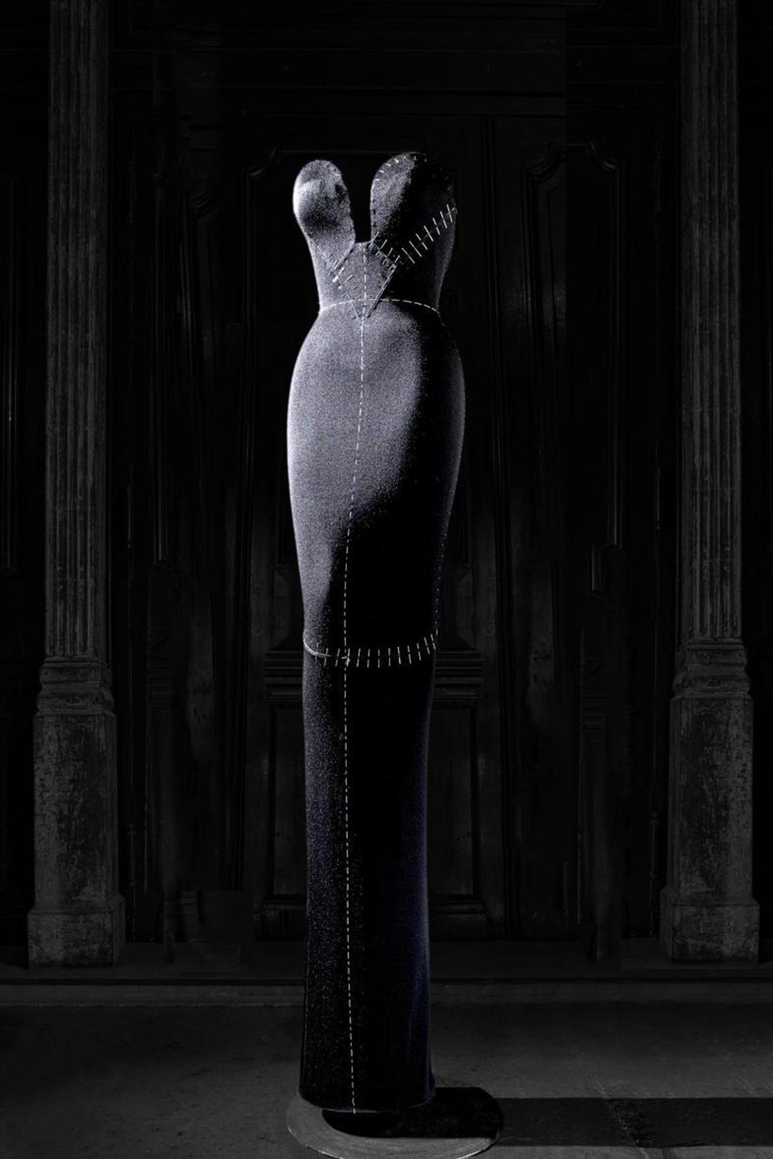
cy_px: 591
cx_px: 392
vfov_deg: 65.5
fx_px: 901
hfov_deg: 46.4
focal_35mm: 28
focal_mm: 27
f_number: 11
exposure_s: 3.2
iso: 100
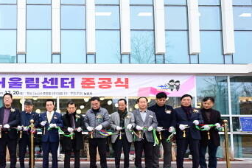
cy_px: 118
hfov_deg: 54.9
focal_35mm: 31
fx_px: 217
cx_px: 40
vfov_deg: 41.6
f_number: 4
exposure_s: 1/200
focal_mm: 16.5
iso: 800
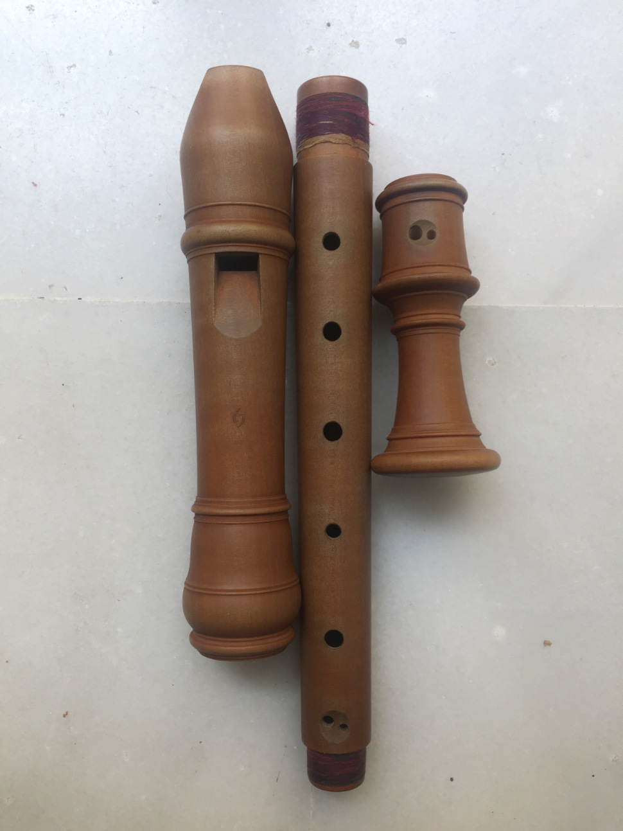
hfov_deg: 48.2
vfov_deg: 61.7
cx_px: 312
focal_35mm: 29
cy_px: 416
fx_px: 696
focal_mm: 4.2
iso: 40
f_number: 2.2
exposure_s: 1/50
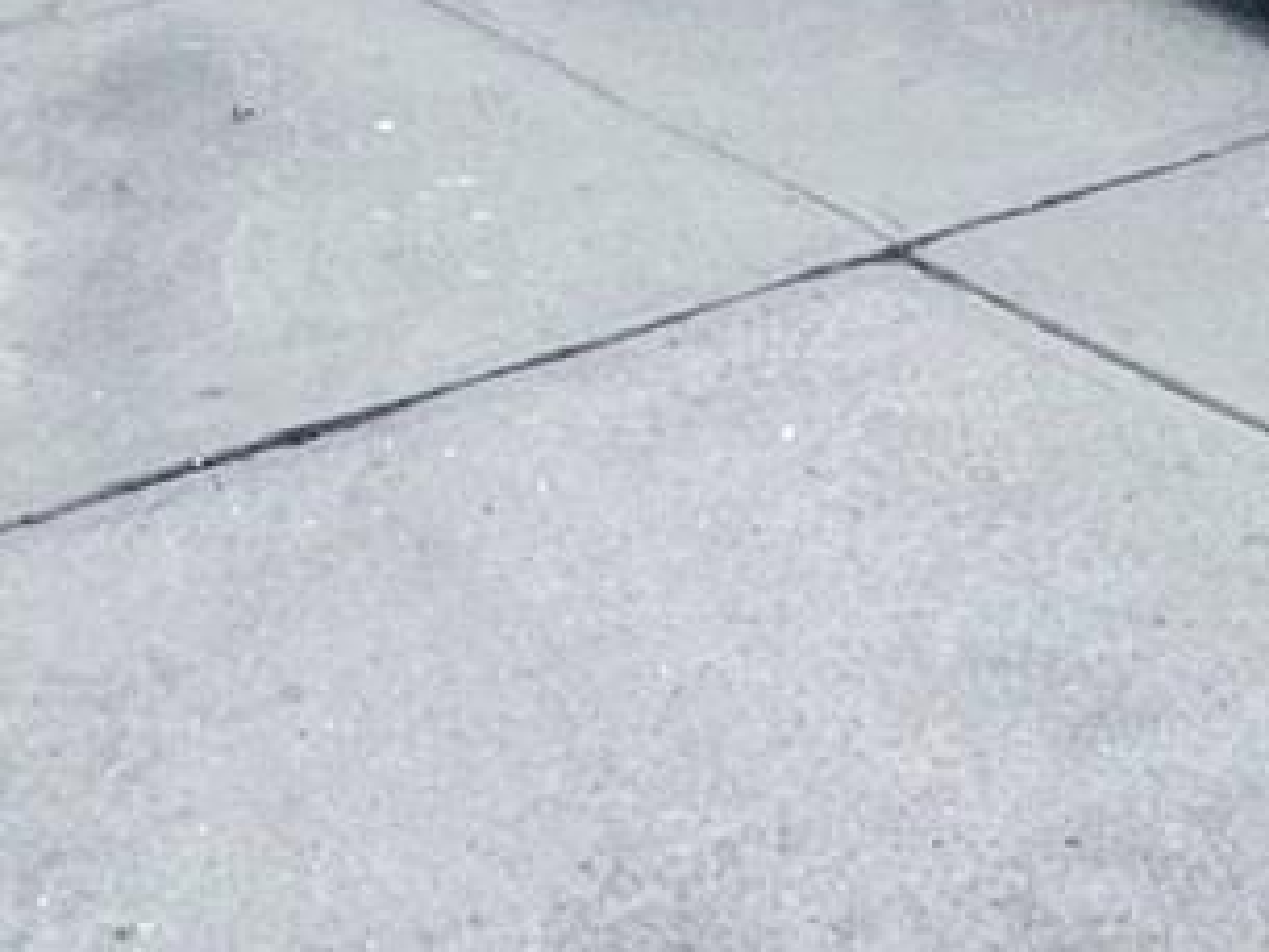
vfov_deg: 10.2
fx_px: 3447
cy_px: -2104
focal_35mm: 94
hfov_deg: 20.6
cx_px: 1032
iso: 40
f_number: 2.2
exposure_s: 1/114
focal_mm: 2.22
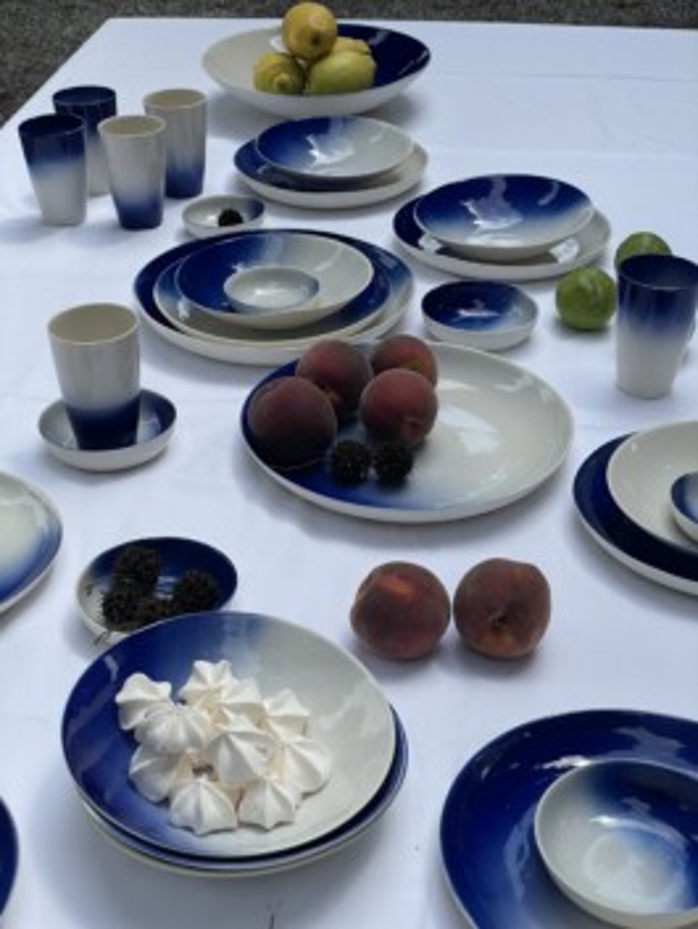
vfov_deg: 36.8
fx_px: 1397
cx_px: 349
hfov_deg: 28.0
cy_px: 464
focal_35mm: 52
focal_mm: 6
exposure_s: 1/1546
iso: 32
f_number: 2
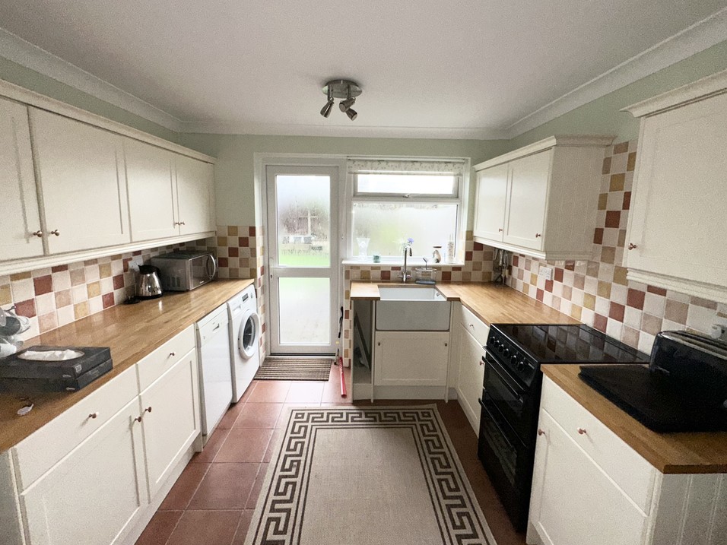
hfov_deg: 98.2
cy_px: 255
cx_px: 365
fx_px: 315
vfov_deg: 81.7
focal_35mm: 15
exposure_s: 1/121
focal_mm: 2.22
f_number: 2.2
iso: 100
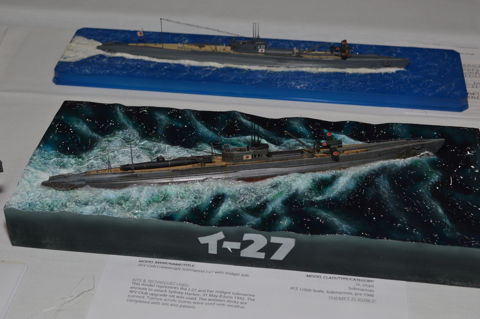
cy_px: 160
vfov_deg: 23.7
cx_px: 240
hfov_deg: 35.1
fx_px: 759
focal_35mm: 57
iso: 100
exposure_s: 1/60
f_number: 8
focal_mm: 38
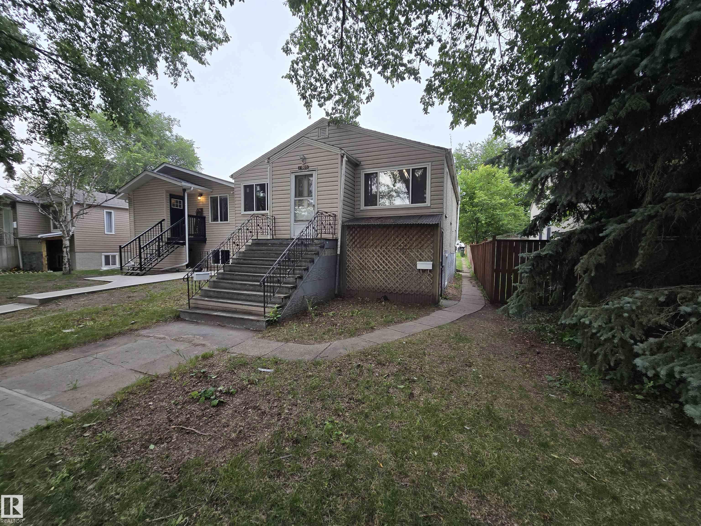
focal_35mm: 13
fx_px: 263
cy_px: 263
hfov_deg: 106.2
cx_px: 350
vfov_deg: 89.9
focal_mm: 2.2
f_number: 2.2
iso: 50
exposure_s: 1/181
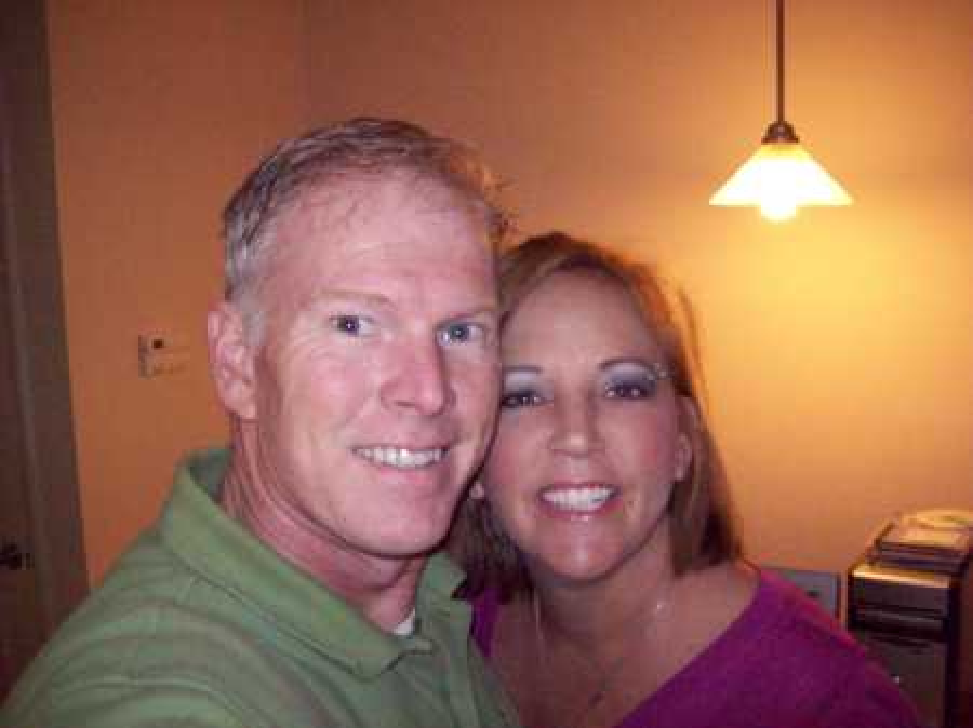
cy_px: 364
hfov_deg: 51.4
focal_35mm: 36
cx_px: 486
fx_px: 1011
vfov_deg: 39.6
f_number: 2.7
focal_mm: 6
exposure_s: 1/128
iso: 800
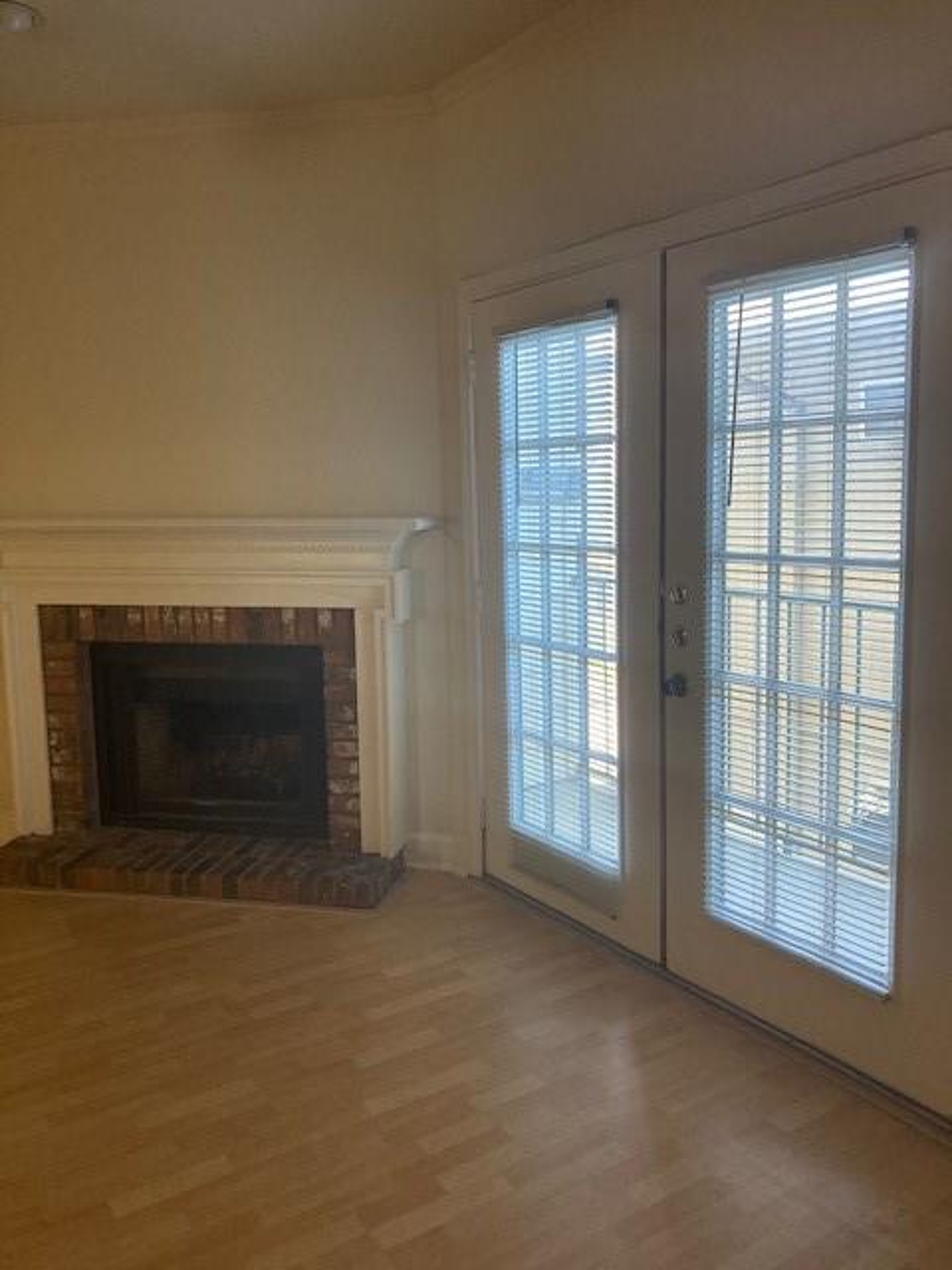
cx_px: 476
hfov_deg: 49.7
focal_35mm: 28
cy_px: 635
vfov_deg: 63.4
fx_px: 1027
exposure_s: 1/60
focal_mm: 3.99
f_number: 1.8
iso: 125
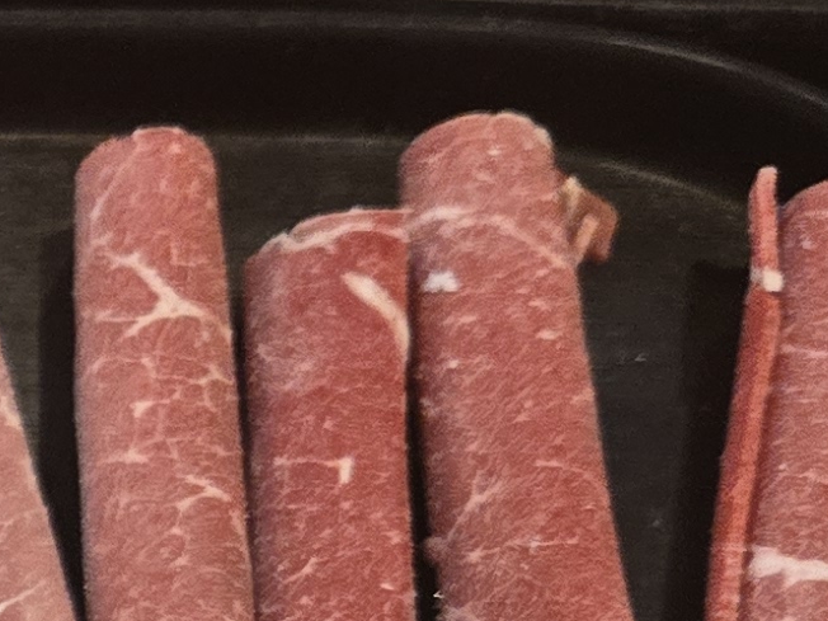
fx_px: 3373
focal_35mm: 141
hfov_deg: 12.2
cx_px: -905
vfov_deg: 9.8
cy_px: 1245
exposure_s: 1/120
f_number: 1.8
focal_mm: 5.4
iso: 320
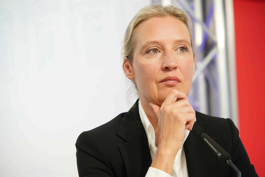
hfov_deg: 15.1
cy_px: 88
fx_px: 1001
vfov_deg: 10.1
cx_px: 132
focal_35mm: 136
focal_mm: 136
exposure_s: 1/250
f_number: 5.6
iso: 1000
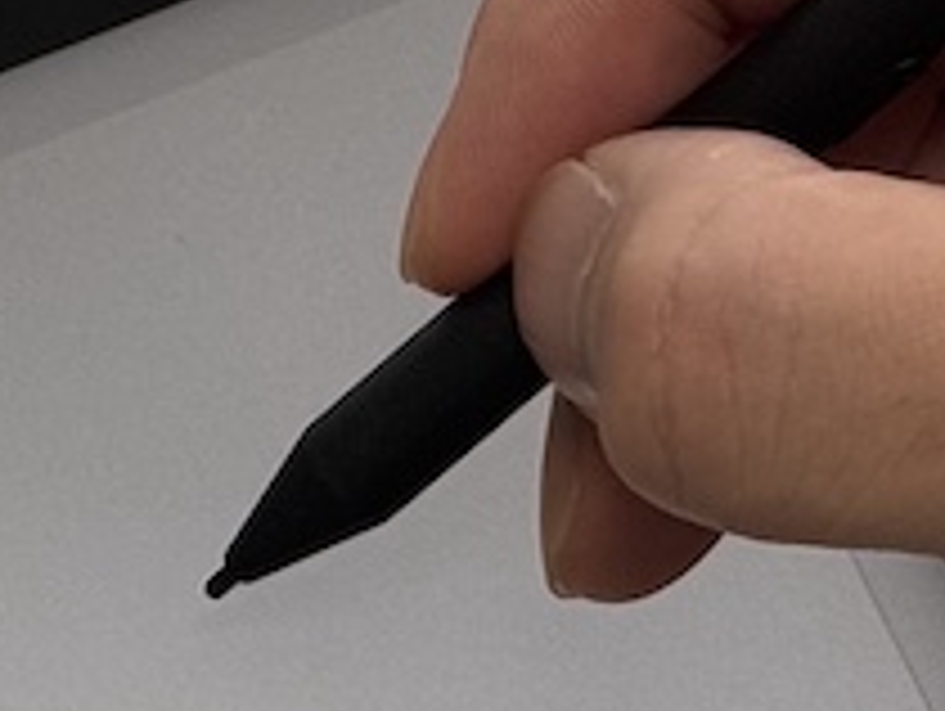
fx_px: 7981
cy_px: 1426
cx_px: -320
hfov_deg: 6.7
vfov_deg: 5.0
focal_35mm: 292
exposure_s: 1/60
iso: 64
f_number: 1.78
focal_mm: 6.76
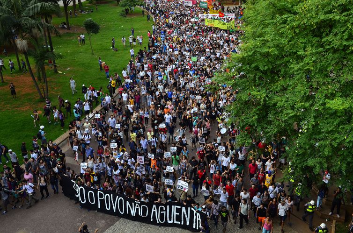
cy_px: 116
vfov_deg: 38.2
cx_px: 176
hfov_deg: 55.2
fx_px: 338
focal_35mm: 34
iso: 400
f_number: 6.3
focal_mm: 23
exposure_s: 1/160
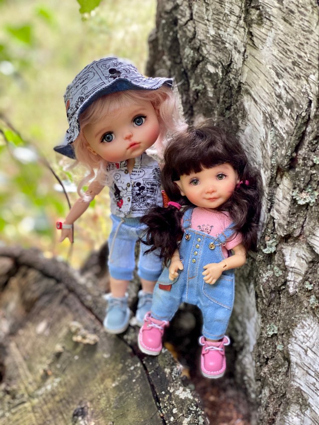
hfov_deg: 28.0
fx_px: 639
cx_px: 160
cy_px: 212
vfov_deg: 36.8
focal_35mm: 52
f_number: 2
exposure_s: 1/107
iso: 250
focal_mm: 6
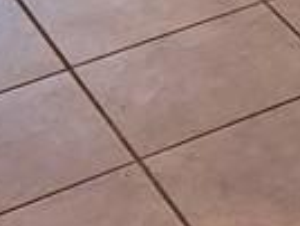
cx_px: 880
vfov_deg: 6.9
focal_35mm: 183
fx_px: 1589
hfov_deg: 8.9
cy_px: -557
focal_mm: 6.76
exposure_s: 1/130
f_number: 1.78
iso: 200
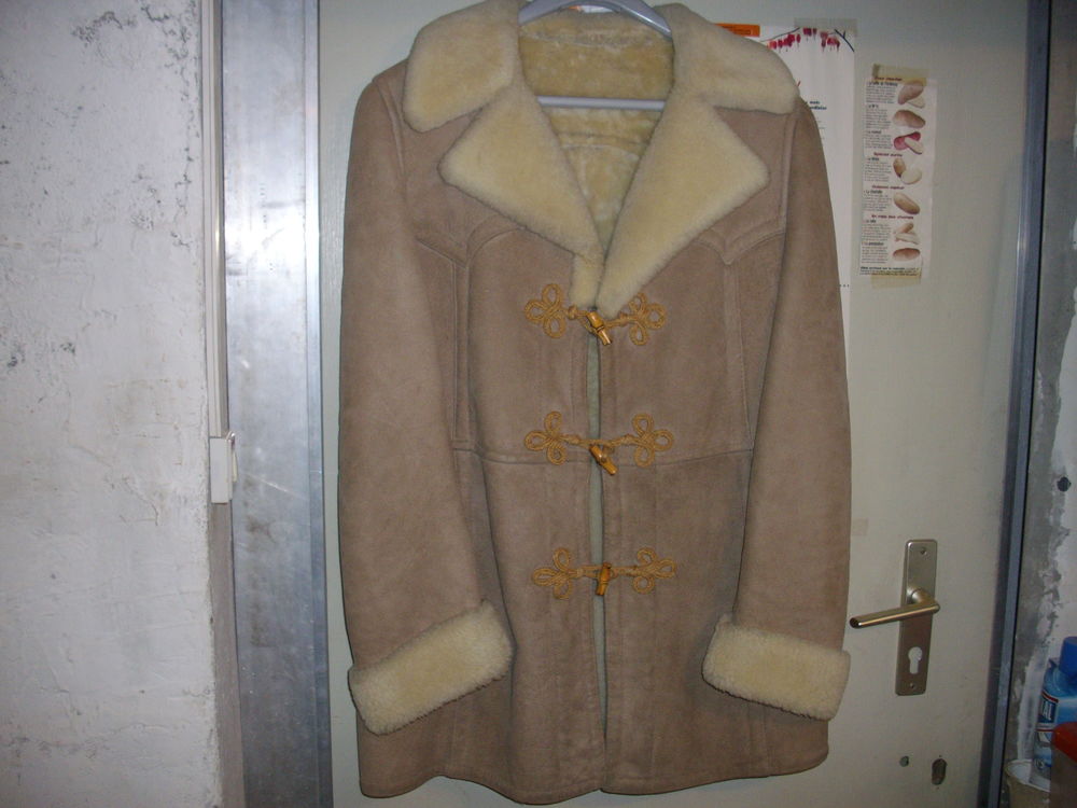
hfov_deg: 50.1
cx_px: 538
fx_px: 1151
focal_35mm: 37
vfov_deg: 38.7
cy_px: 404
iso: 160
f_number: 2.8
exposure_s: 1/50
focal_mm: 6.2
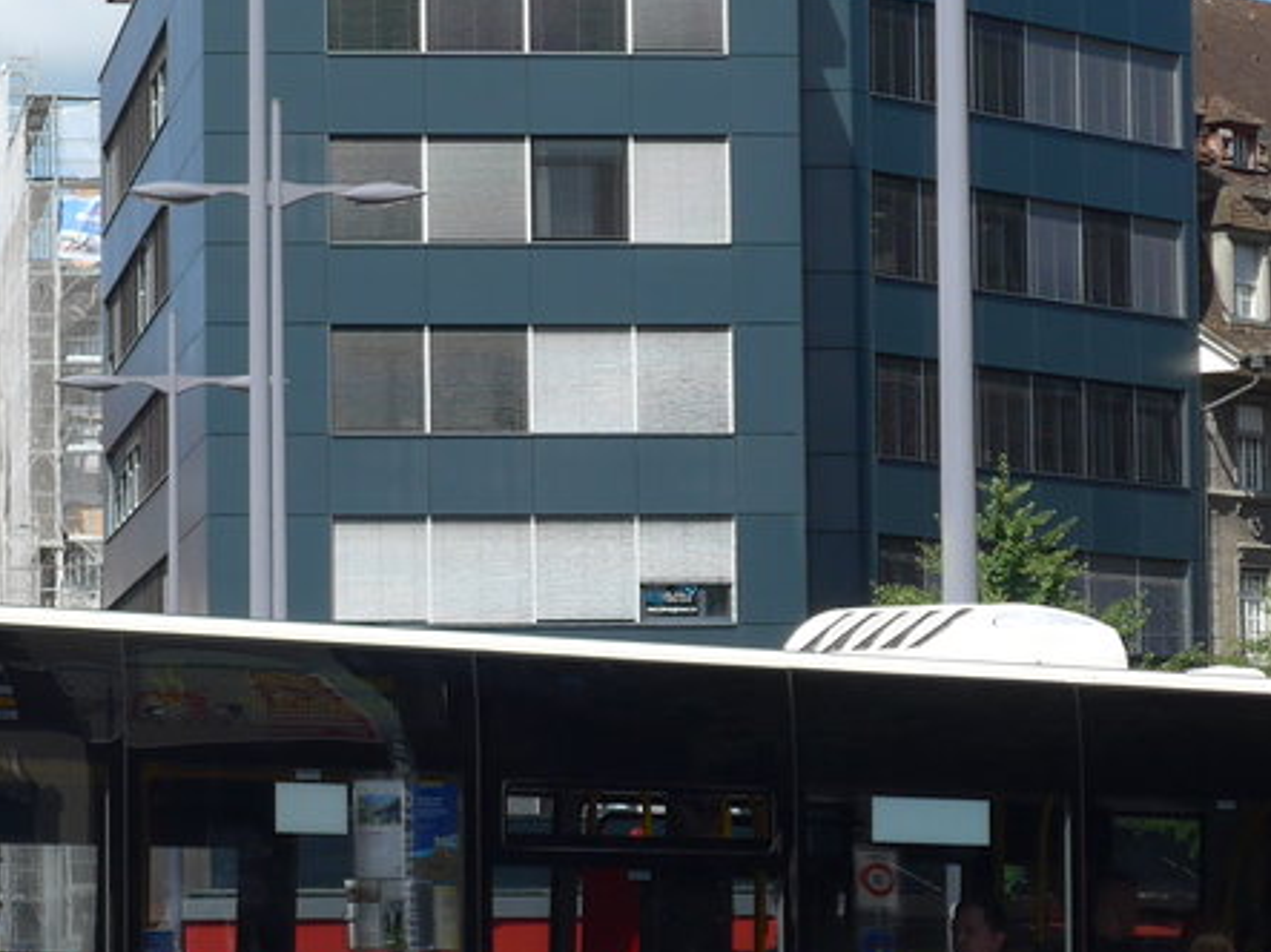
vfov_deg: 8.8
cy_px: 657
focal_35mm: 168
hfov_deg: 11.7
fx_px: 6167
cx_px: 204
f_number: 3.7
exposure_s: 1/800
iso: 80
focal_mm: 12.7
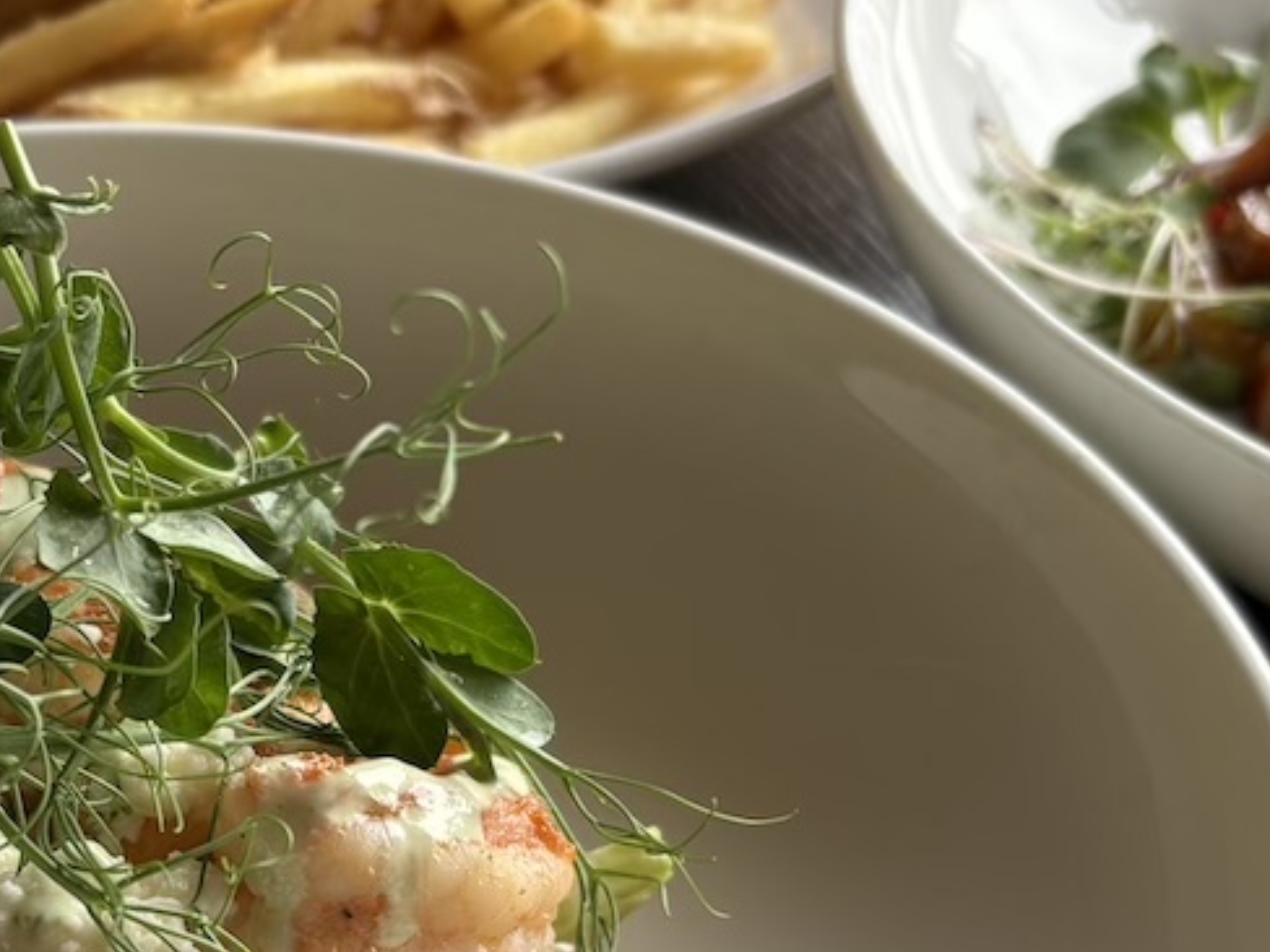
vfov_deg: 22.1
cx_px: 411
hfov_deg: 30.0
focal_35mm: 64
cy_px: 942
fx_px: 2348
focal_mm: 5.96
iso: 50
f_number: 1.6
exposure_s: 1/366
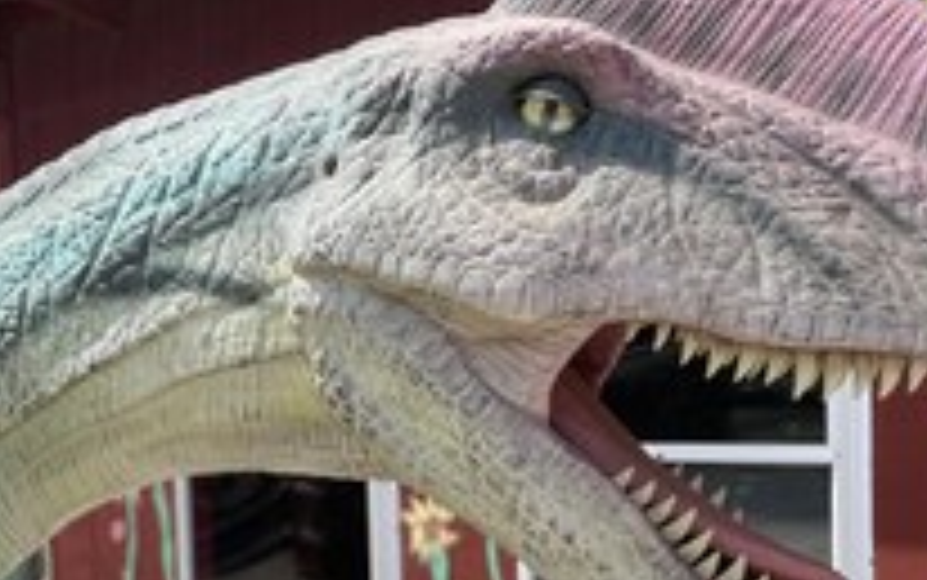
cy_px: 515
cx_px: 171
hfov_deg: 29.8
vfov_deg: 19.1
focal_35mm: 67
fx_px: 1694
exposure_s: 1/3125
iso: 50
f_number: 1.6
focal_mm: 4.2
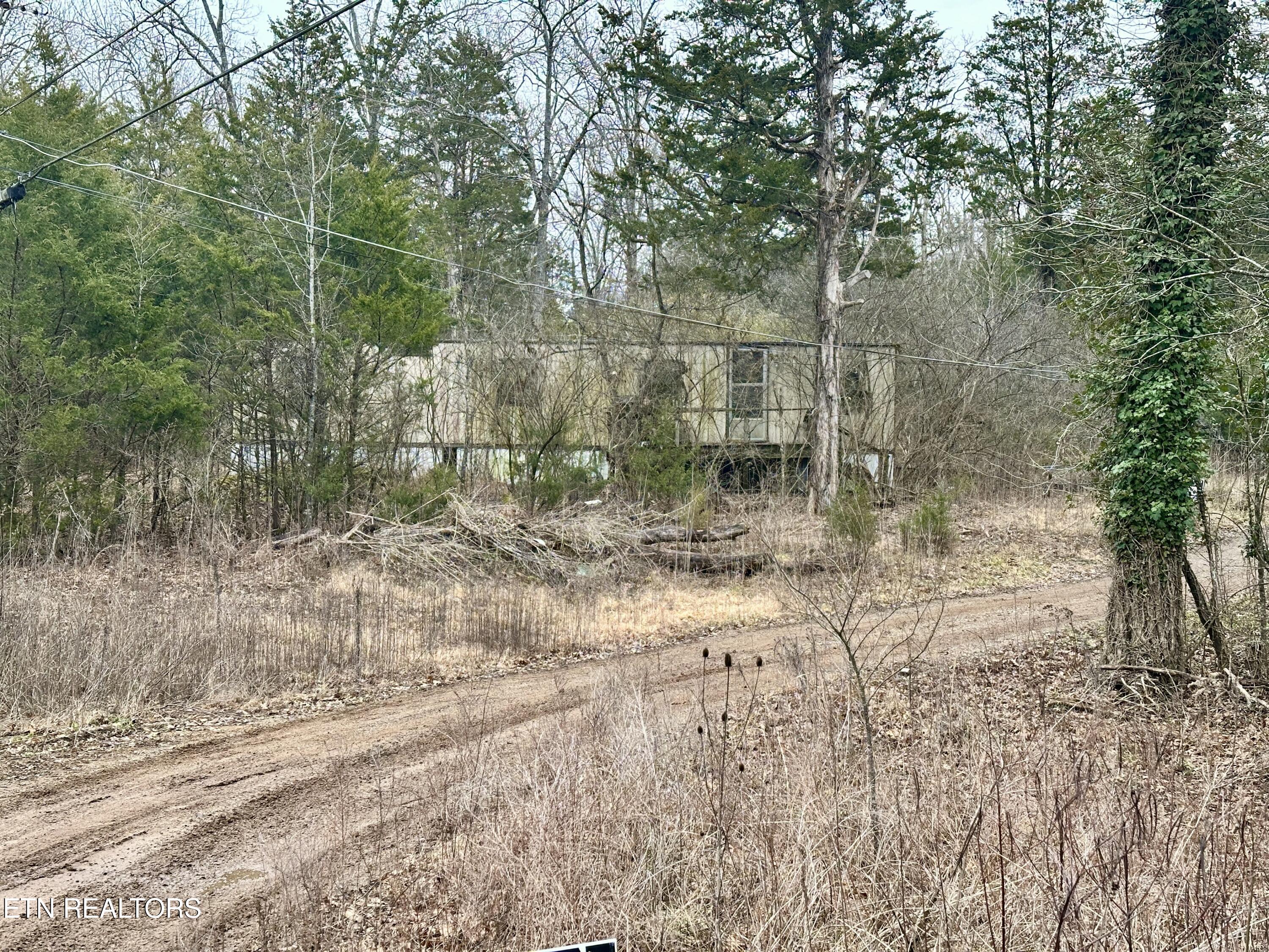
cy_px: 476
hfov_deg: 39.7
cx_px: 634
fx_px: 1760
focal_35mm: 48
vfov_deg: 30.3
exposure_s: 1/538
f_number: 1.78
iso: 64
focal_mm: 6.86
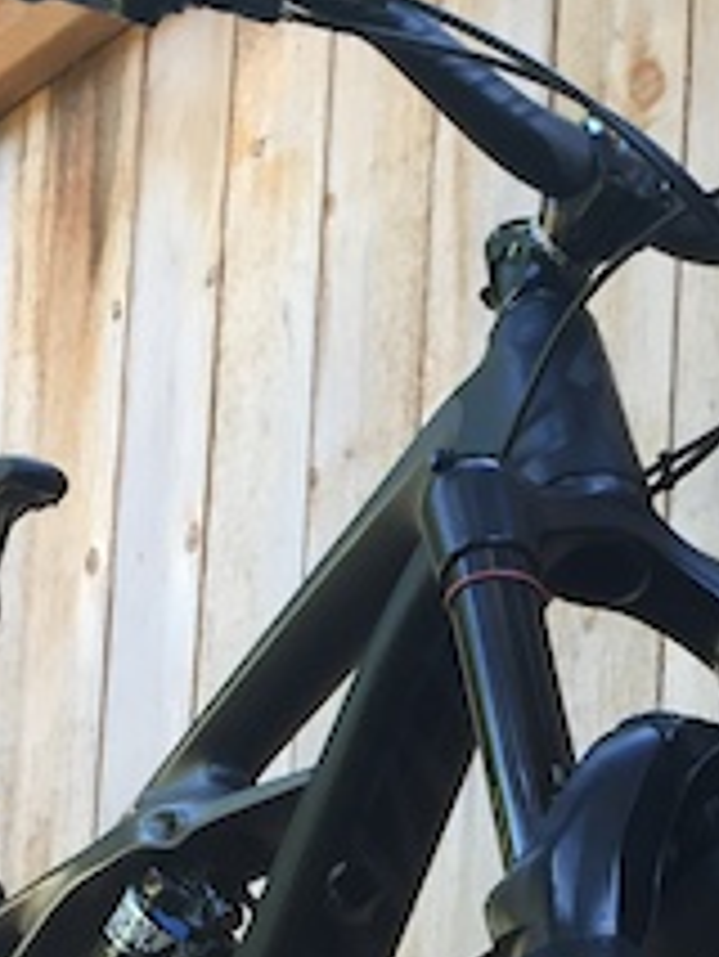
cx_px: 782
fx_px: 3016
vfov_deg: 17.1
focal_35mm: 109
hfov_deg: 13.3
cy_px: 1200
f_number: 2.2
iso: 32
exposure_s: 1/40
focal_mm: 4.15
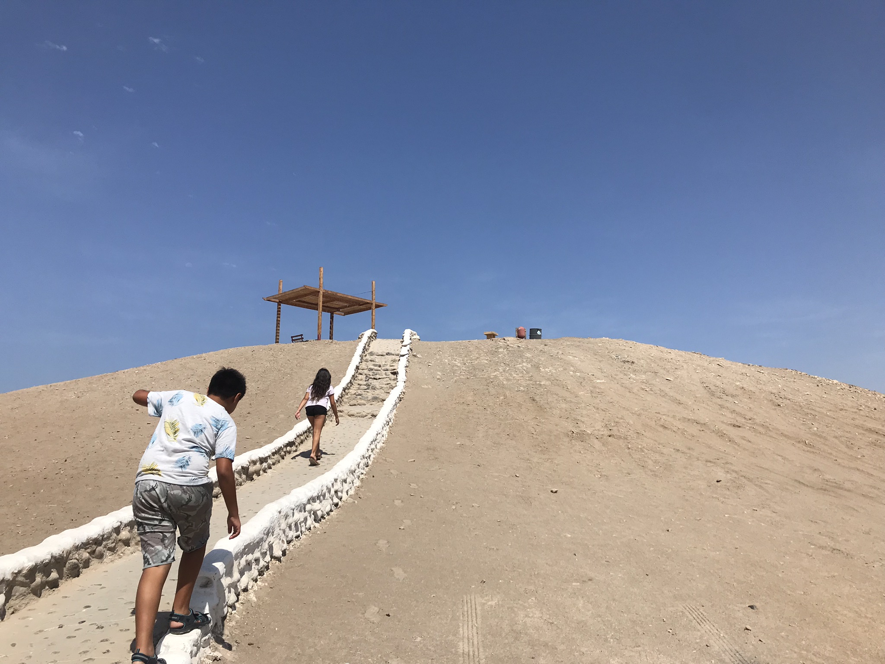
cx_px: 442
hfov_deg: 63.4
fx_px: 716
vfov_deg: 49.7
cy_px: 332
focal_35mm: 28
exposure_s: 1/5650
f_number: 1.8
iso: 20
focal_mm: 3.99
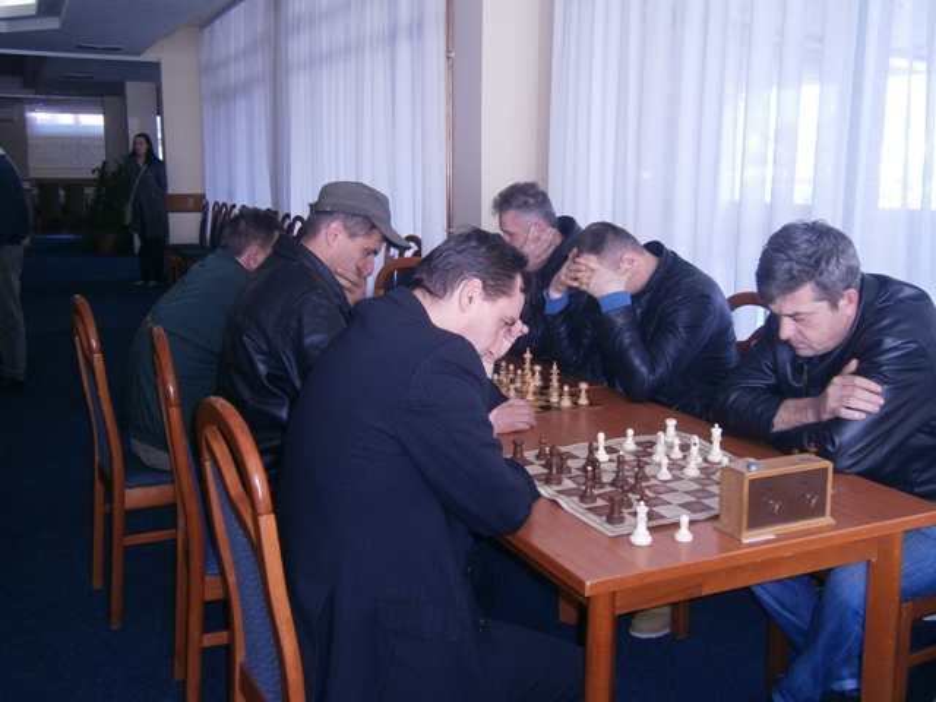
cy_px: 351
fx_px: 973
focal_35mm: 36
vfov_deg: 39.7
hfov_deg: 51.4
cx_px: 468
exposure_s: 1/40
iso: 125
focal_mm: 6.4
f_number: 3.1
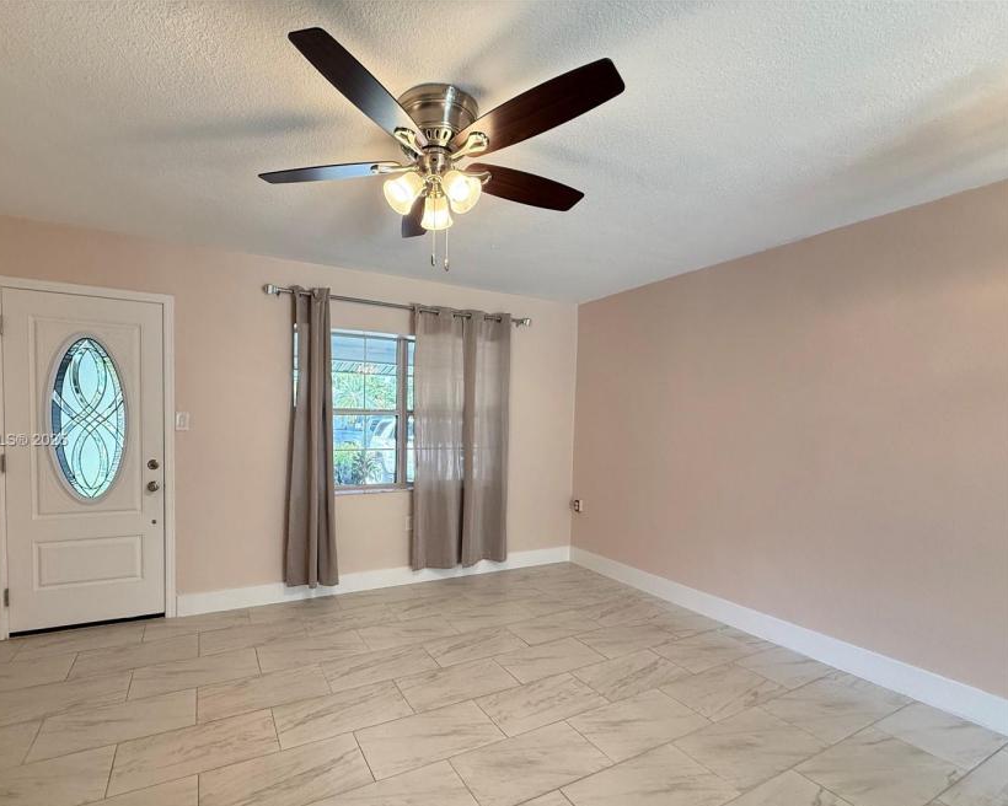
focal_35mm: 16
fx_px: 477
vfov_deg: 80.2
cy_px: 441
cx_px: 422
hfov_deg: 92.3
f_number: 2.2
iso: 250
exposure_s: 1/120
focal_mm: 2.22
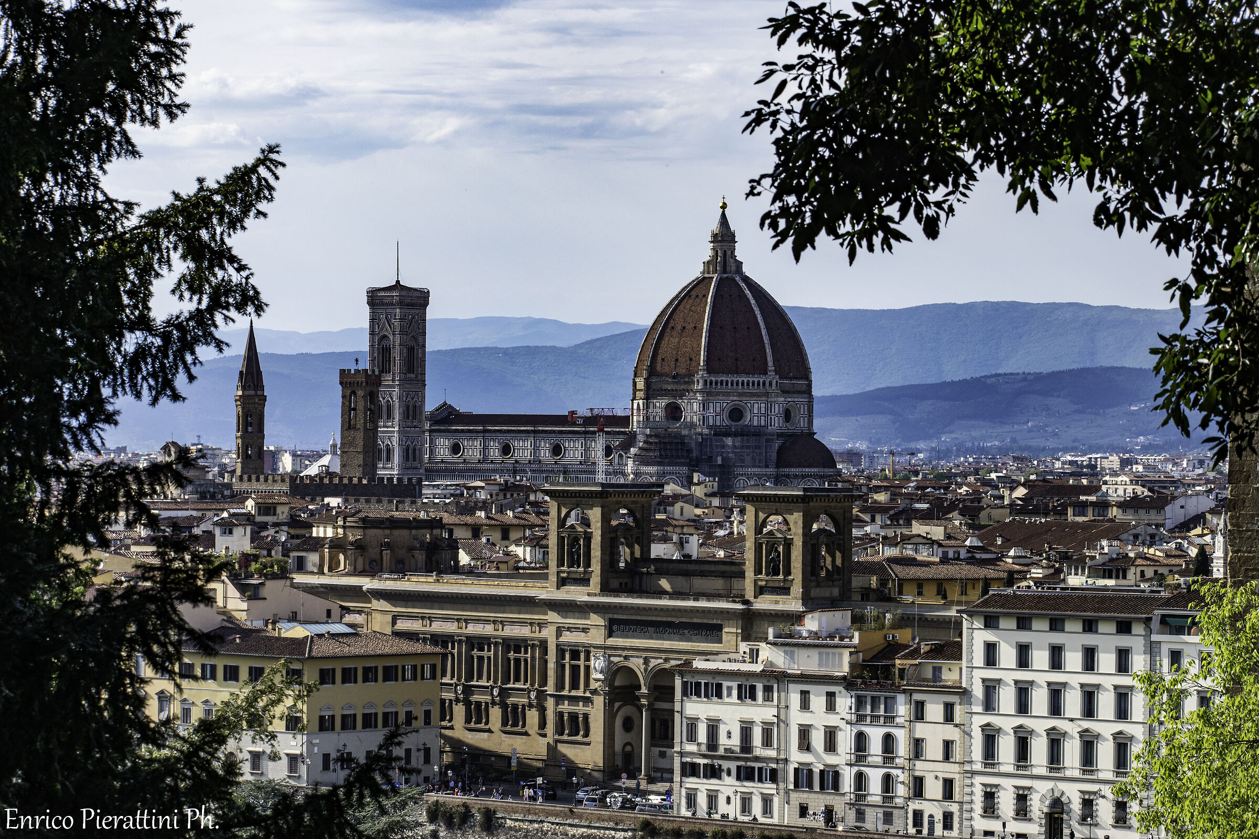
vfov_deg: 11.7
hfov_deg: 17.5
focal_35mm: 117
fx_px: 4091
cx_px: 630
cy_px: 420
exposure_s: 1/250
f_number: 13
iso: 200
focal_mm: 78
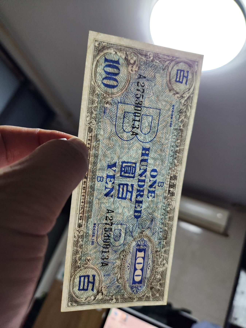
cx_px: 123
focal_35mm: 23
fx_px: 218
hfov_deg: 58.9
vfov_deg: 73.9
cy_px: 164
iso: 640
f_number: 1.8
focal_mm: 5.4
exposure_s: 1/100
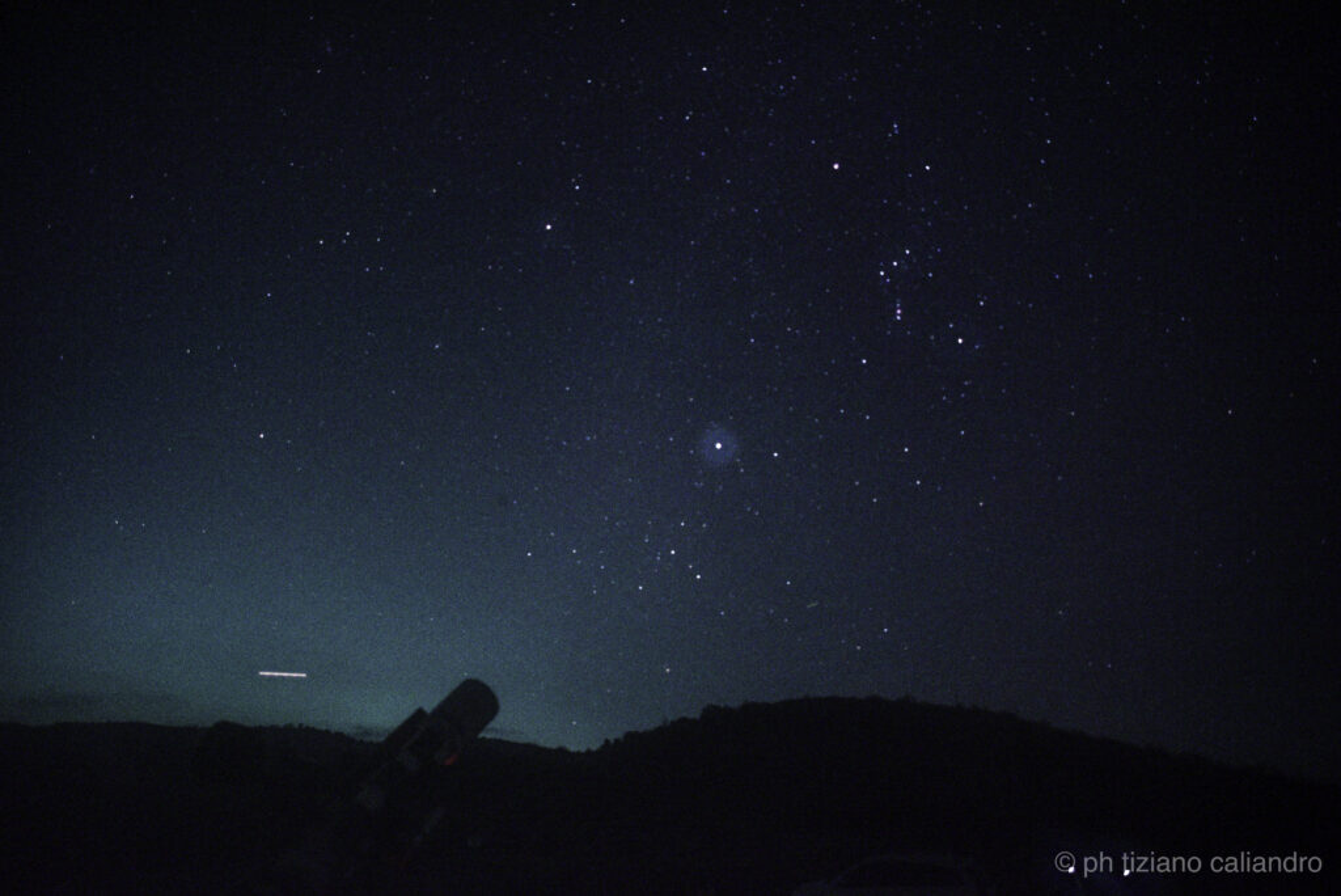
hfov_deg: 100.4
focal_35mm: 15
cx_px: 670
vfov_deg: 77.4
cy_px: 448
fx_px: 559
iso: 6400
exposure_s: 5
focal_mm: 15
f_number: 4
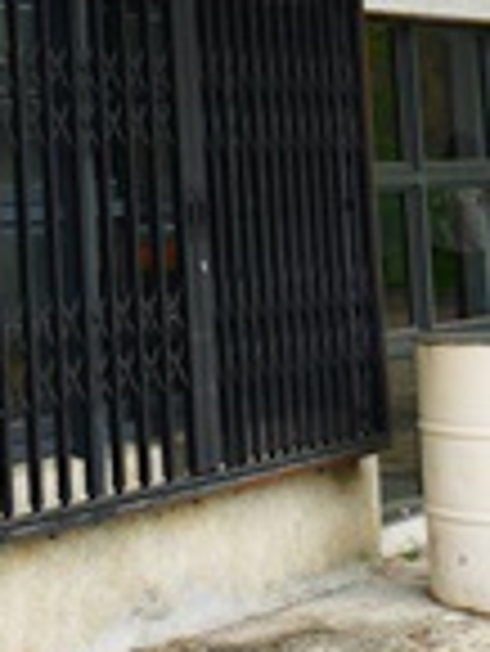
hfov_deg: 12.1
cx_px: -450
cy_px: -99
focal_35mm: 110
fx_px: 2073
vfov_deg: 17.2
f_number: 6.3
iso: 200
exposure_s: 1/320
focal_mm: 12
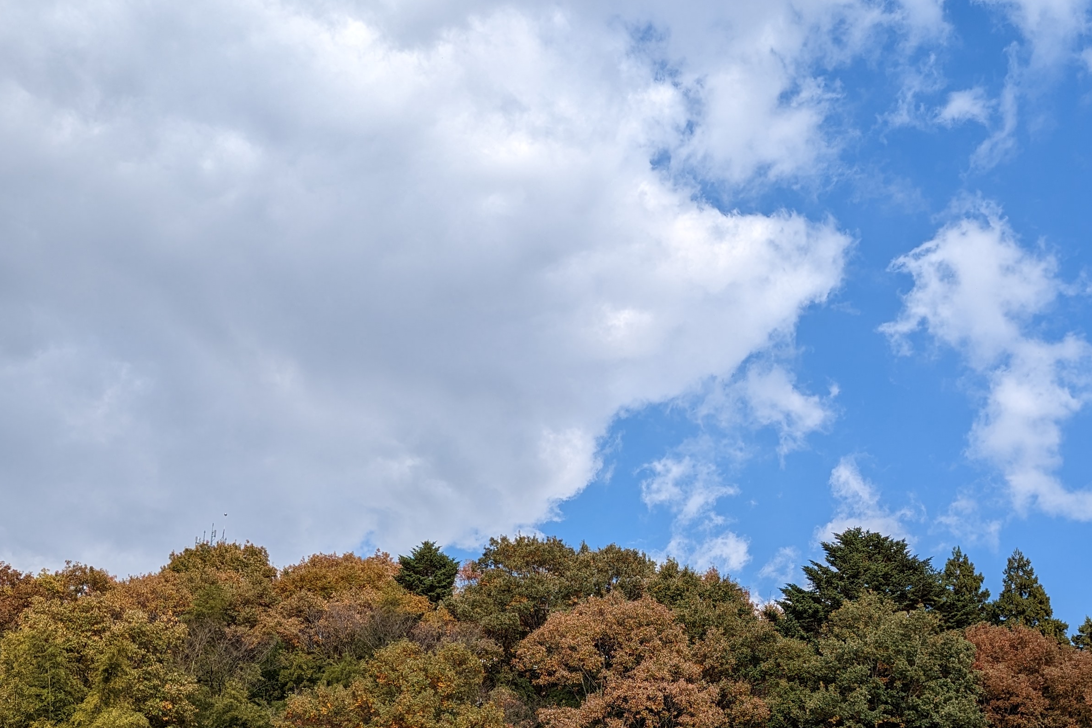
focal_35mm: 43
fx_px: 1304
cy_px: 653
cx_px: 606
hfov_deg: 45.4
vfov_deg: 29.9
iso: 45
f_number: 1.85
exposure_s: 1/1919
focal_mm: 6.81
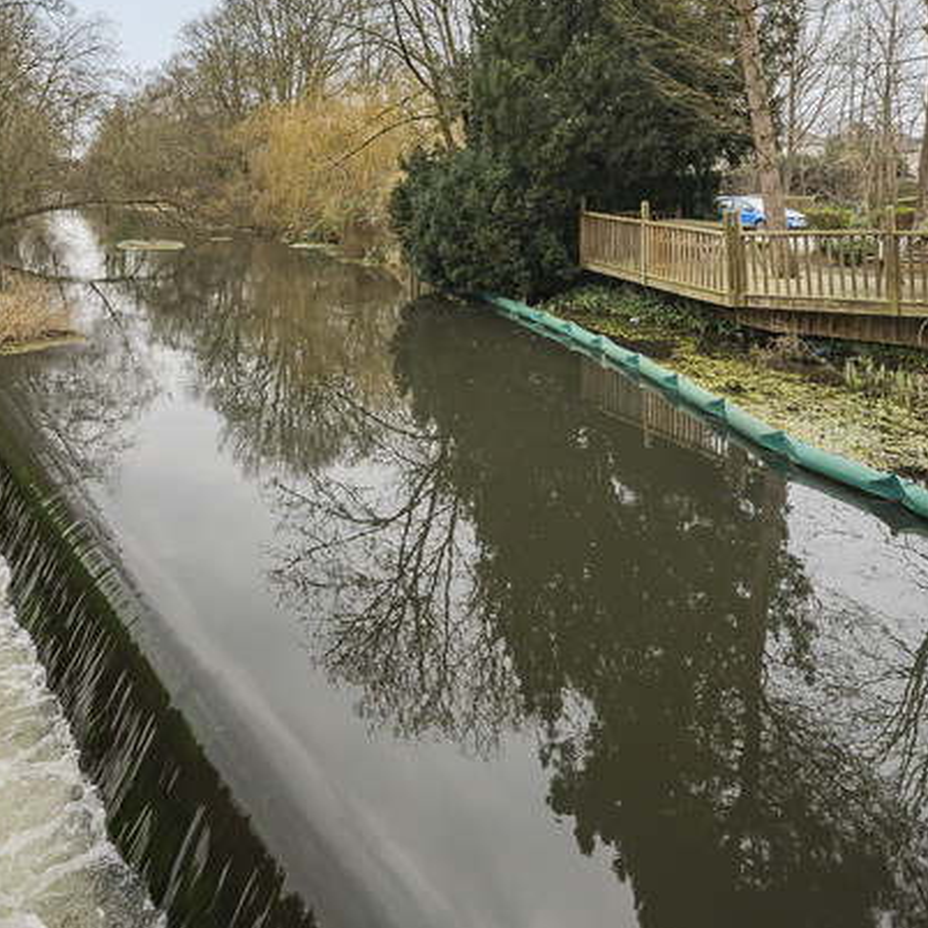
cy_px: 239
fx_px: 789
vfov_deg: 58.0
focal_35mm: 26
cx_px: 233
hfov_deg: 57.9
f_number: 9
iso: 320
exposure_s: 1/200
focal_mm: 12
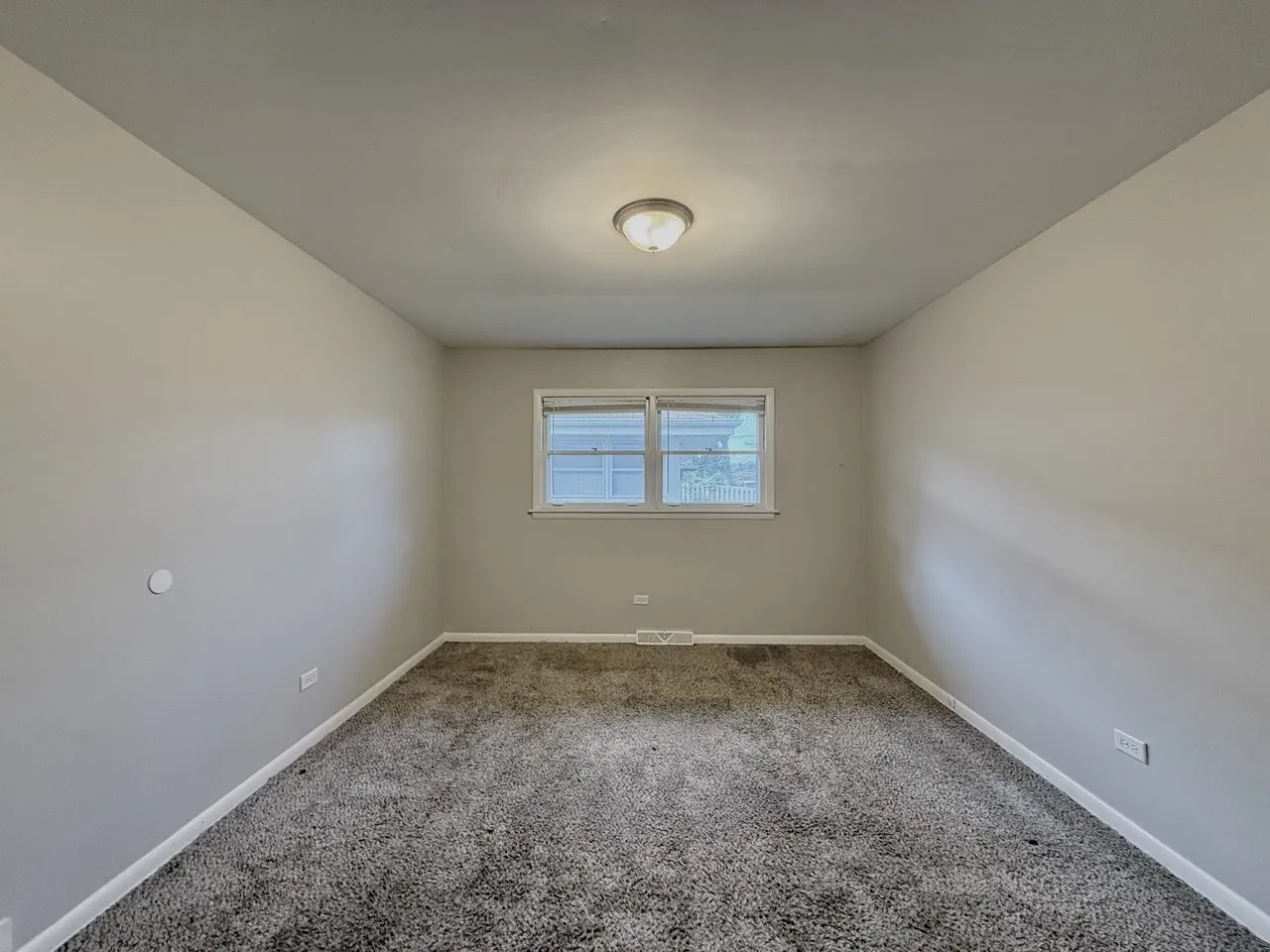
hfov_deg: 102.1
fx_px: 514
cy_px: 476
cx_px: 635
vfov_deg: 85.7
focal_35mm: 14
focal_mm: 2.22
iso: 320
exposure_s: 1/120
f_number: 2.2
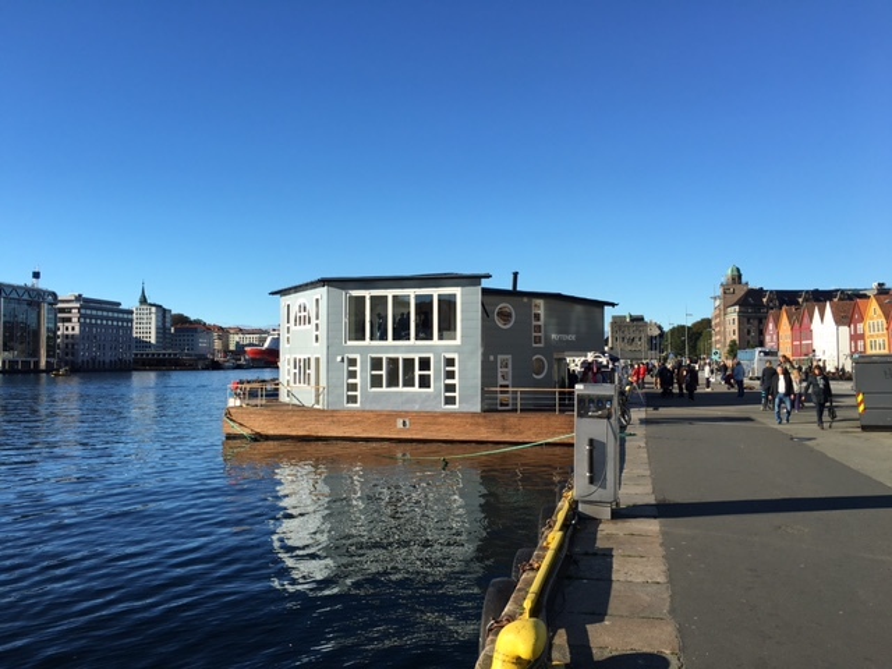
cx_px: 446
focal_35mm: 29
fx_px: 747
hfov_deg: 61.7
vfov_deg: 48.2
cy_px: 334
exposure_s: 1/1399
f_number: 2.2
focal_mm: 4.15
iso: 25
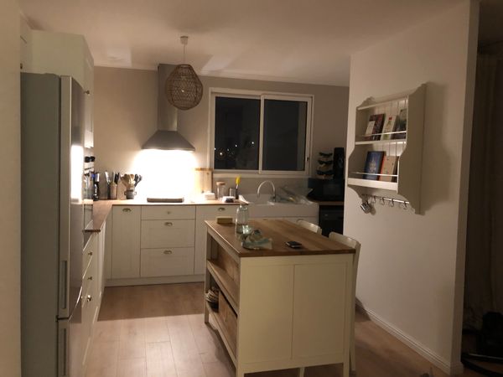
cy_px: 188
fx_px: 407
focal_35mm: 28
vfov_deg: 49.7
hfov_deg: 63.4
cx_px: 252
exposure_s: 1/4
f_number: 1.8
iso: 125
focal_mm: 3.99
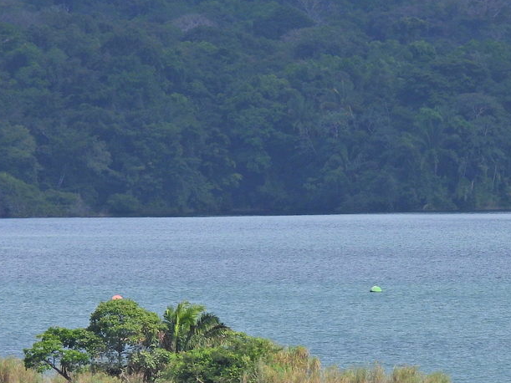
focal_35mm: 838
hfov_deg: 2.4
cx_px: 207
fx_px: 12368
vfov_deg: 1.8
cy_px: 176
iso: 100
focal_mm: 71.4
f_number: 5
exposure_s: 1/1000
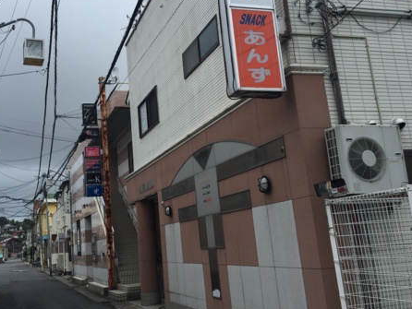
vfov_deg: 36.8
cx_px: 146
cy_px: 136
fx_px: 464
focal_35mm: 39
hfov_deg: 47.3
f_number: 2.2
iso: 32
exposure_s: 1/824
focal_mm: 4.15
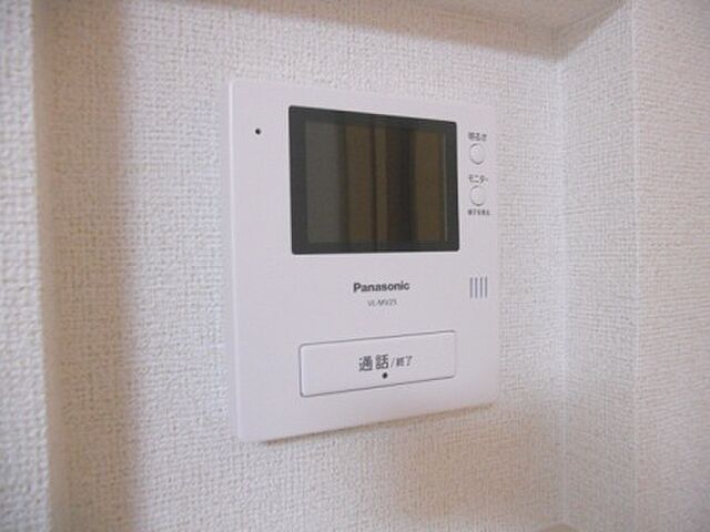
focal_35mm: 27
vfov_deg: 51.4
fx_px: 554
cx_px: 355
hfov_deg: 65.3
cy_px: 266
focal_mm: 4.9
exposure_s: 1/60
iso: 400
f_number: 3.2
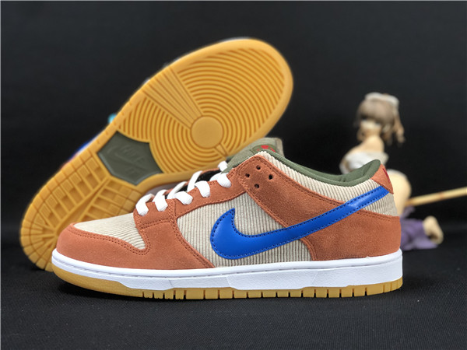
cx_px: 234
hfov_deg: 33.8
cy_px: 175
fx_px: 769
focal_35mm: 57
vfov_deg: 25.7
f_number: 2.8
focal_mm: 6.6
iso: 64
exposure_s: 1/30
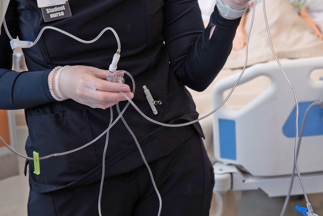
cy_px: 77
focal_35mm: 69
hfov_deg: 28.4
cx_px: 272
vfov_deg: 19.7
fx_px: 619
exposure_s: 1/80
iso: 100
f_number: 2.8
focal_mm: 24
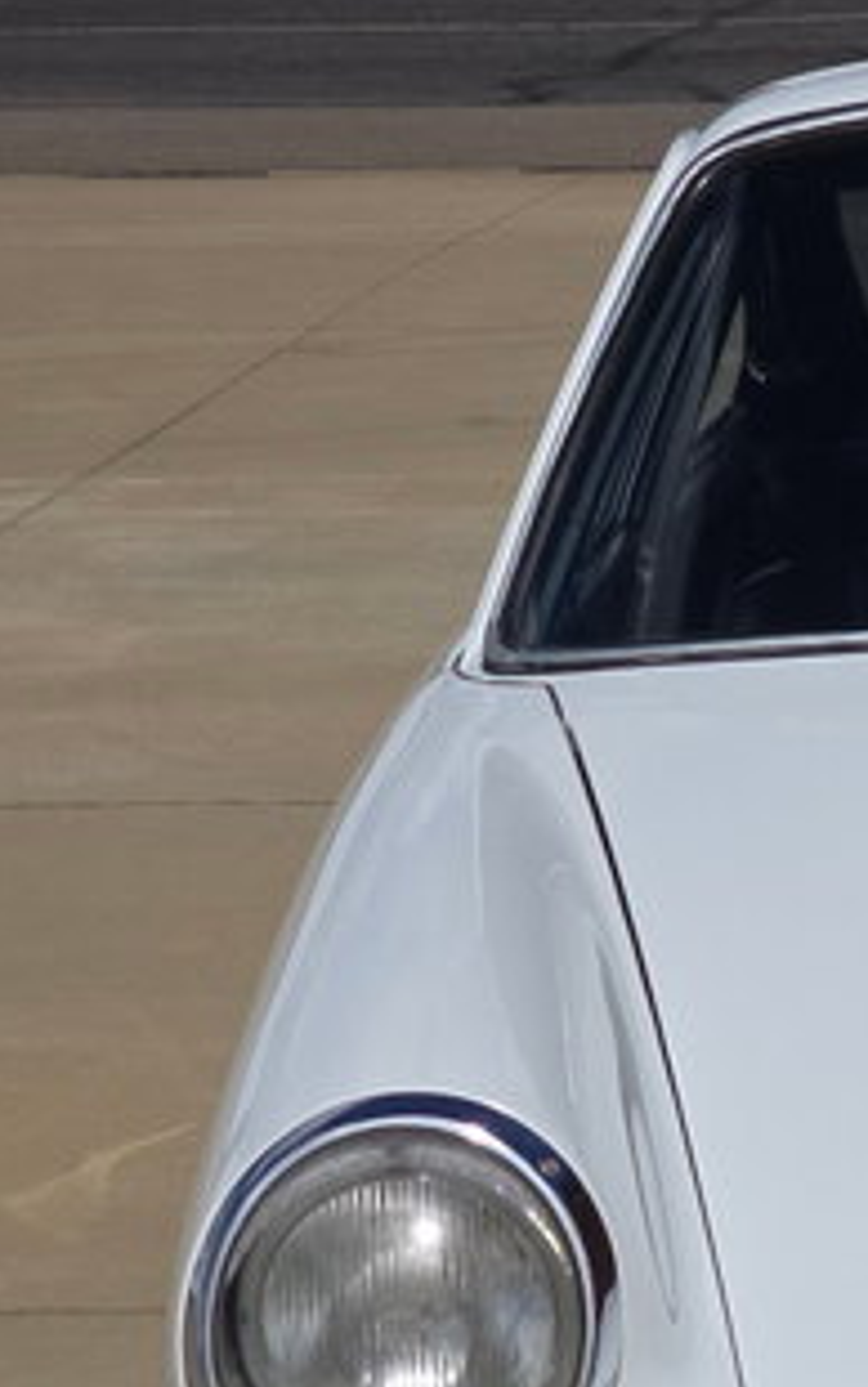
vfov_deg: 11.5
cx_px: 1342
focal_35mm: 181
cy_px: 1145
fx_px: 6844
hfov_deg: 7.1
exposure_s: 1/8843
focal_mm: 7.9
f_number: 2.4
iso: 50
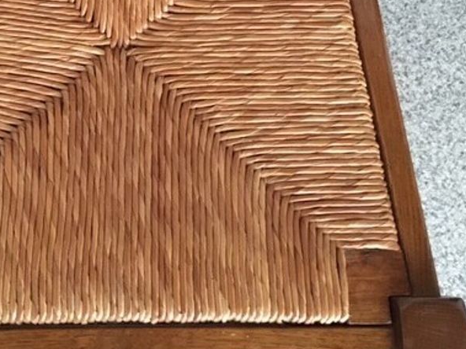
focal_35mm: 49
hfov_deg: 38.3
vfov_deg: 29.2
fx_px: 660
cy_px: 84
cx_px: 138
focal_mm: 4.15
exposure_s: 1/17
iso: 320
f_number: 2.2
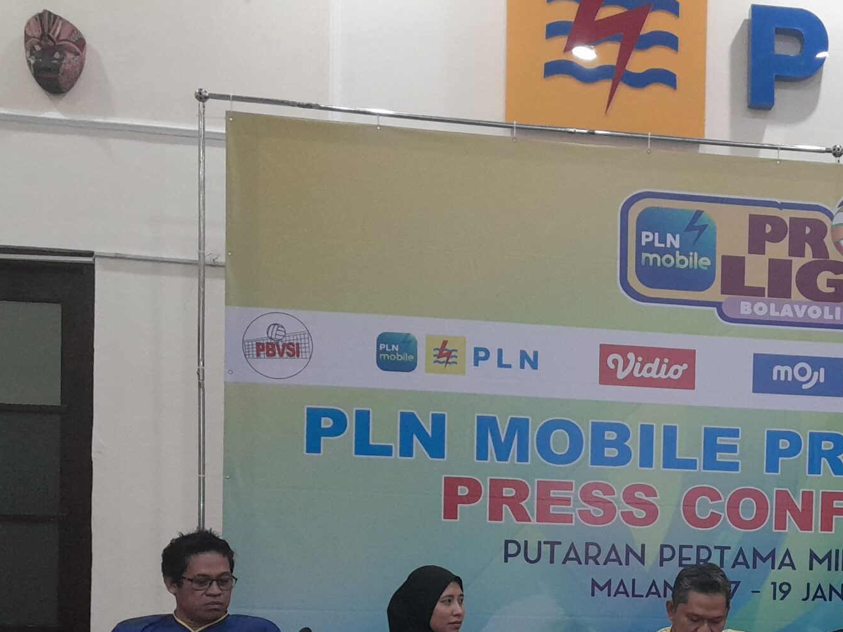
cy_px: 594
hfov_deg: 34.4
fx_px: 1266
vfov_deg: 26.9
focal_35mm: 52
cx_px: 789
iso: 400
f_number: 1.8
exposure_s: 1/50
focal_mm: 4
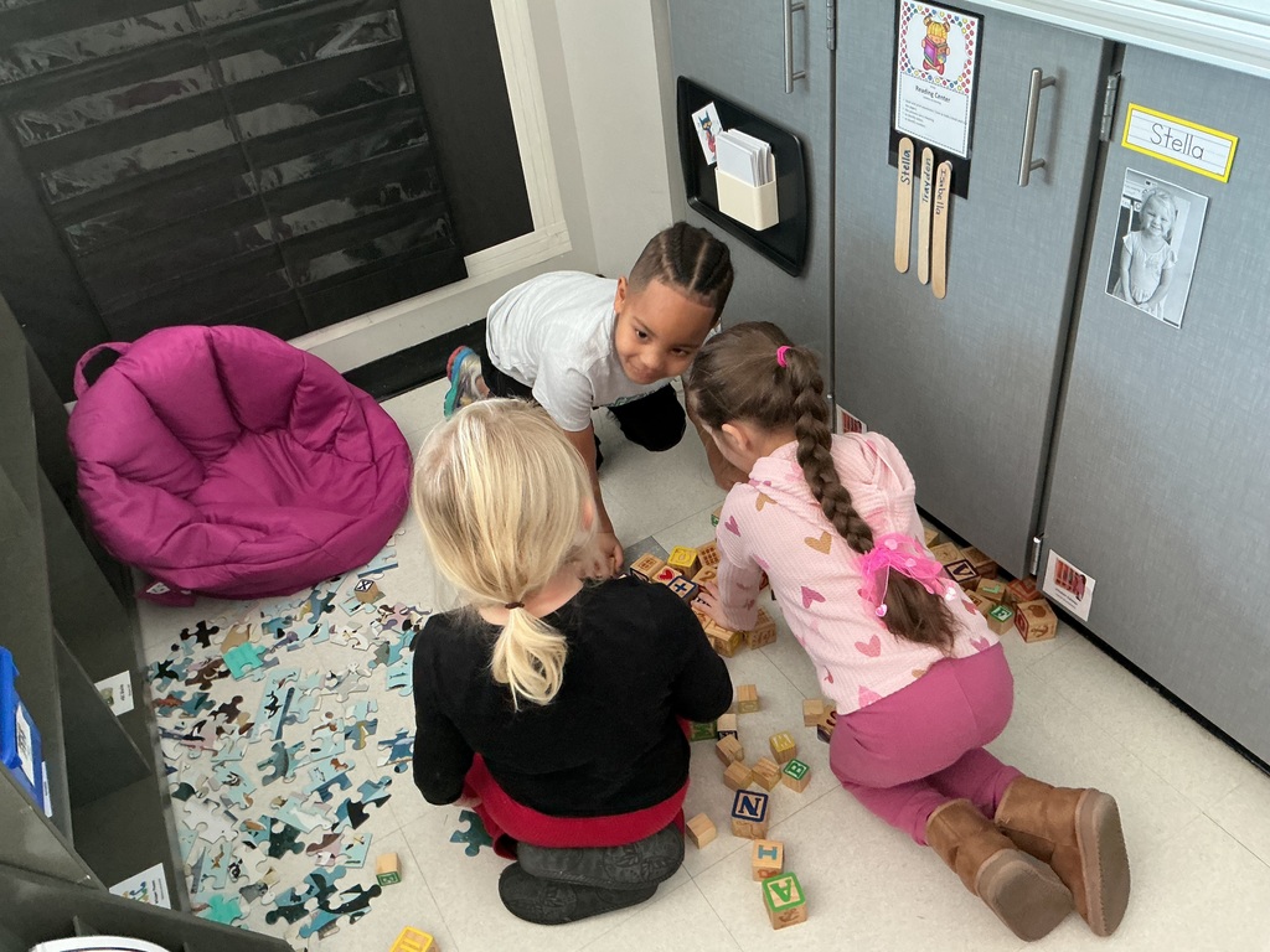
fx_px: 1064
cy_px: 476
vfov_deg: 48.2
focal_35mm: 29
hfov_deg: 61.7
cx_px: 635
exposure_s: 1/40
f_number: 1.8
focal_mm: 3
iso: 200
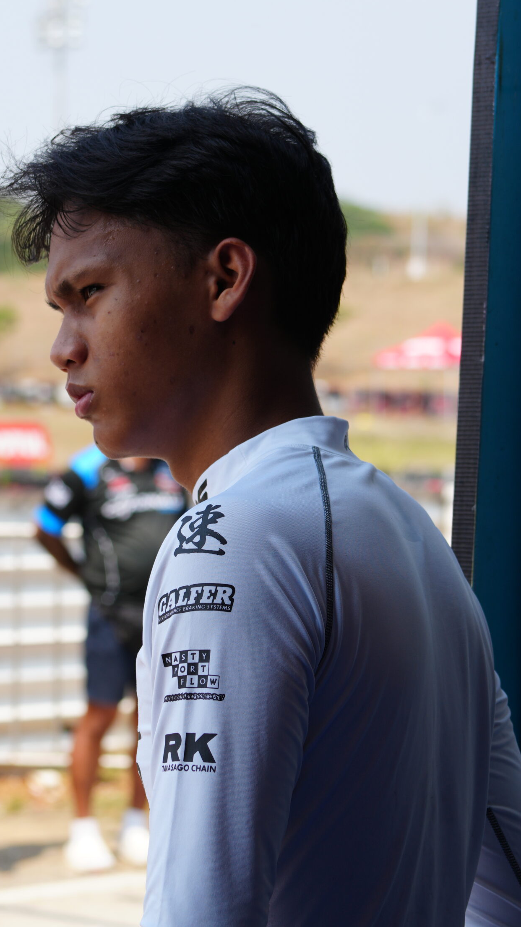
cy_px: 469
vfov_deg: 15.7
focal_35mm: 137
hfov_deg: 8.9
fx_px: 3356
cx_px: 213
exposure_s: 1/200
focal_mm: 75
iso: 100
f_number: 6.3
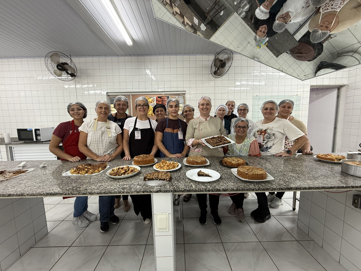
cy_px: 136
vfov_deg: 85.7
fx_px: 146
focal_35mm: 14
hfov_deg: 102.1
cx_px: 180
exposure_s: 1/60
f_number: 2.2
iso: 160
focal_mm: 2.22
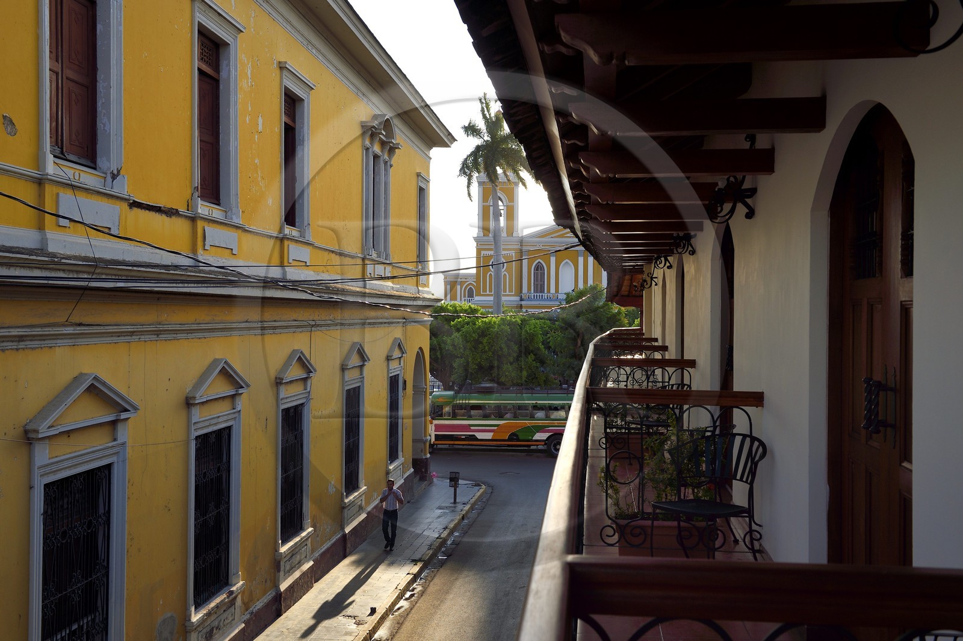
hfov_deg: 50.7
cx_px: 482
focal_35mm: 38
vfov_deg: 35.0
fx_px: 1016
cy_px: 320
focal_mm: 38
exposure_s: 1/500
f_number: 7.1
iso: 200
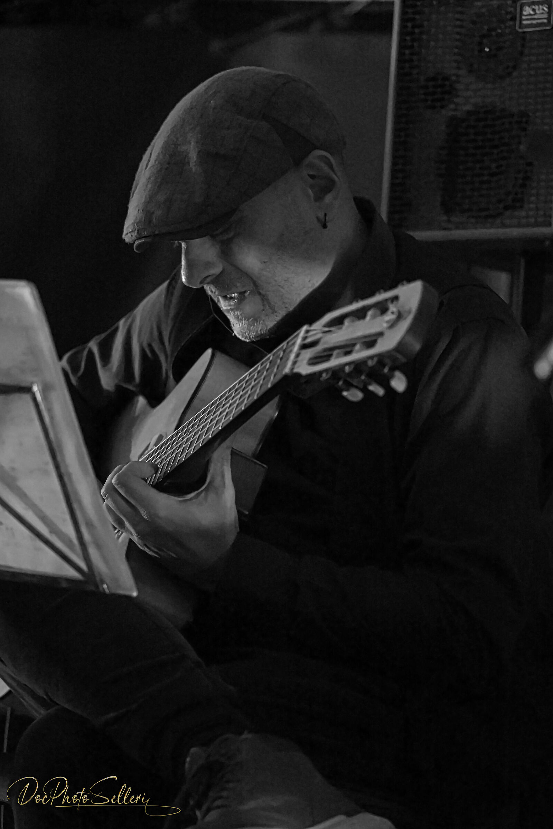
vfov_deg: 13.2
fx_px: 3571
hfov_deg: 8.9
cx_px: 276
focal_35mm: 155
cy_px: 414
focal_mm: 155
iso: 64000
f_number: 4.8
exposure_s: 1/512
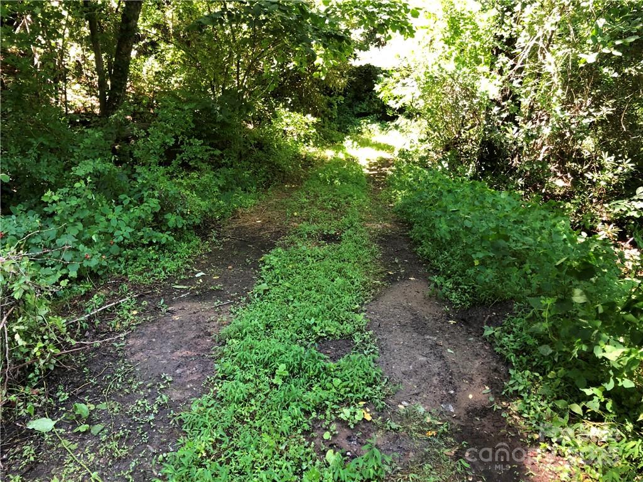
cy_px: 241
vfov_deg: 49.7
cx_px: 322
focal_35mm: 28
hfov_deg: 63.4
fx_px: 520
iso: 32
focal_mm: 3.99
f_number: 1.8
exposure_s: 1/30
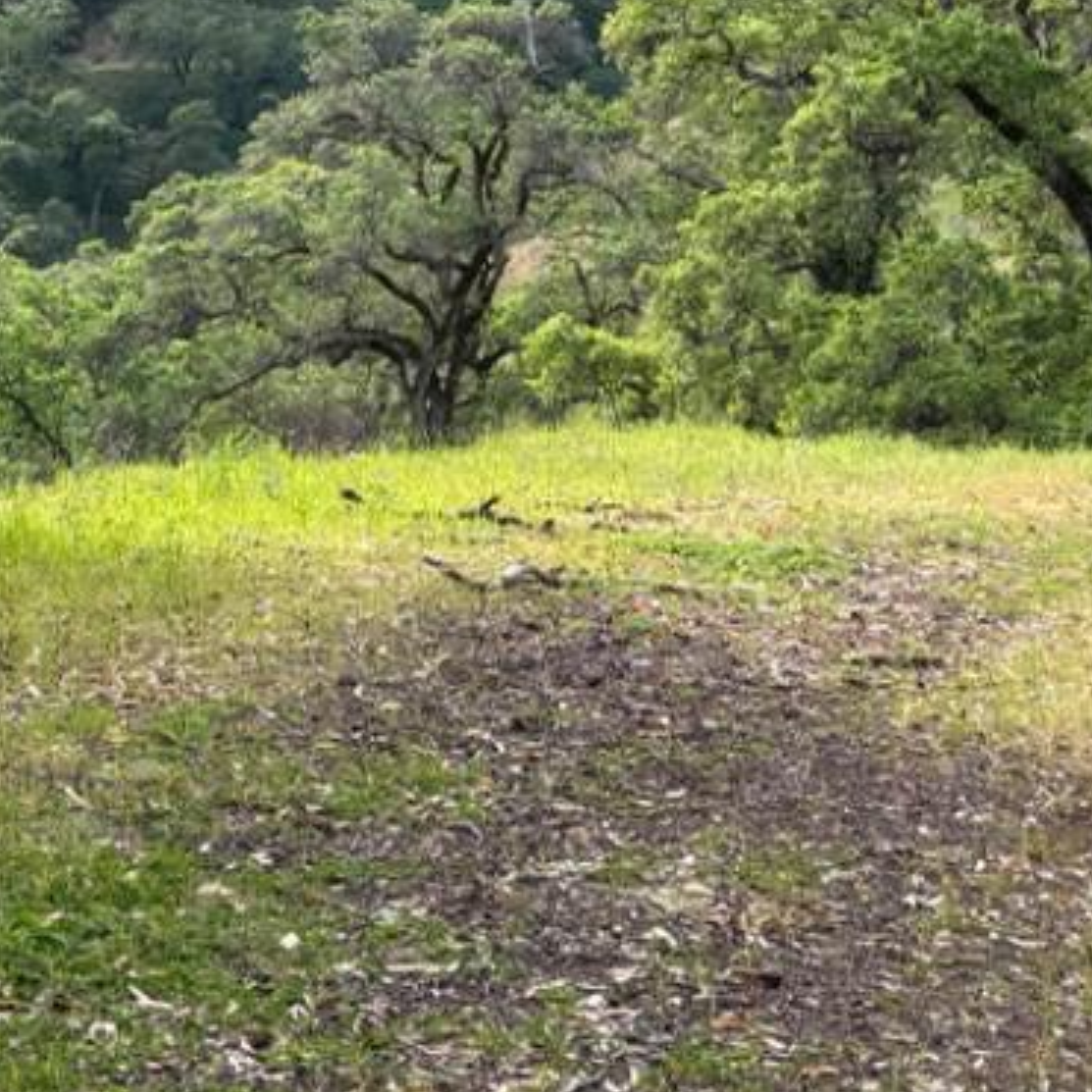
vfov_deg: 18.6
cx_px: 674
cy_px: 316
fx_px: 3319
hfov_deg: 18.7
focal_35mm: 93
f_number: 1.6
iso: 50
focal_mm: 5.96
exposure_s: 1/752
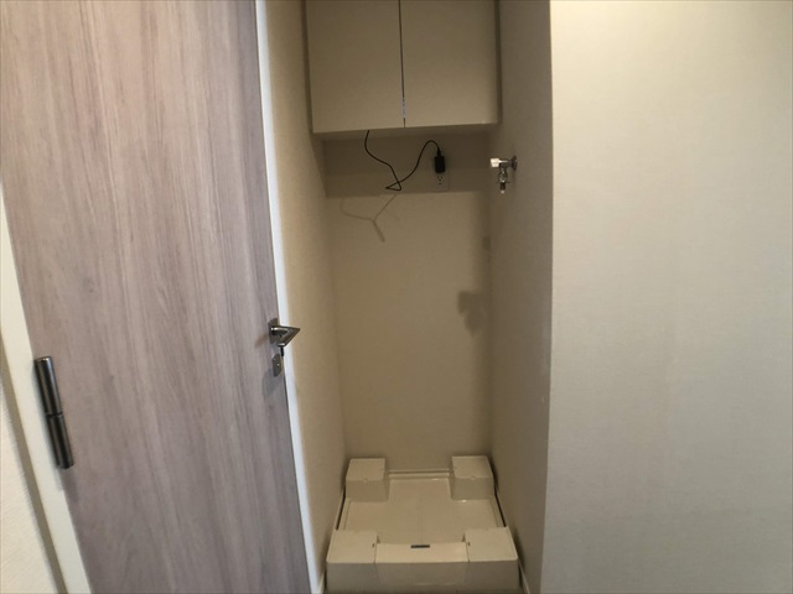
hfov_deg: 63.4
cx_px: 396
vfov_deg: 49.7
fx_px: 641
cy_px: 297
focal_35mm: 28
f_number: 1.8
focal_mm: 3.99
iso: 50
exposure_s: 1/17
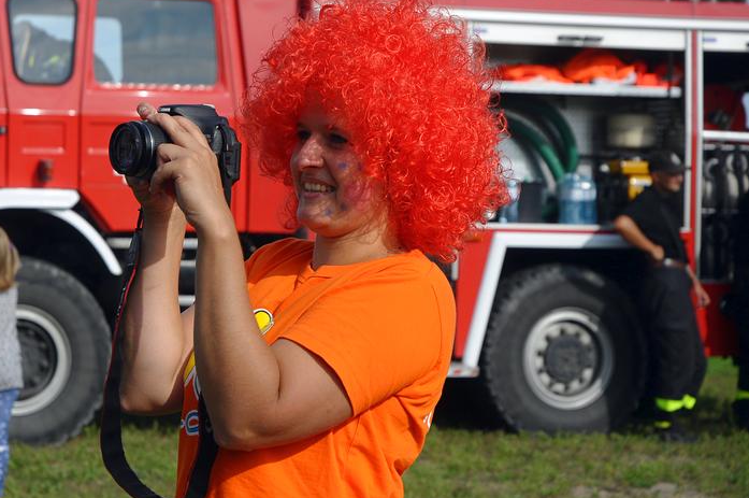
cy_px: 222
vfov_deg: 10.7
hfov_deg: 16.0
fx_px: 2660
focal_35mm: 128
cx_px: 293
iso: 400
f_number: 7.1
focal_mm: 70
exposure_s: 1/1250
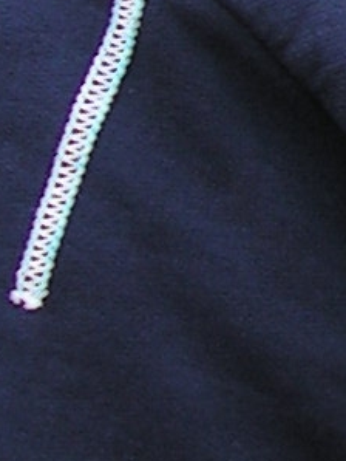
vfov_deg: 6.5
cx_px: 880
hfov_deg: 4.8
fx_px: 4019
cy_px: 25
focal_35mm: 302
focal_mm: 7.4
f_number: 3.2
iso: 64
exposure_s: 1/125
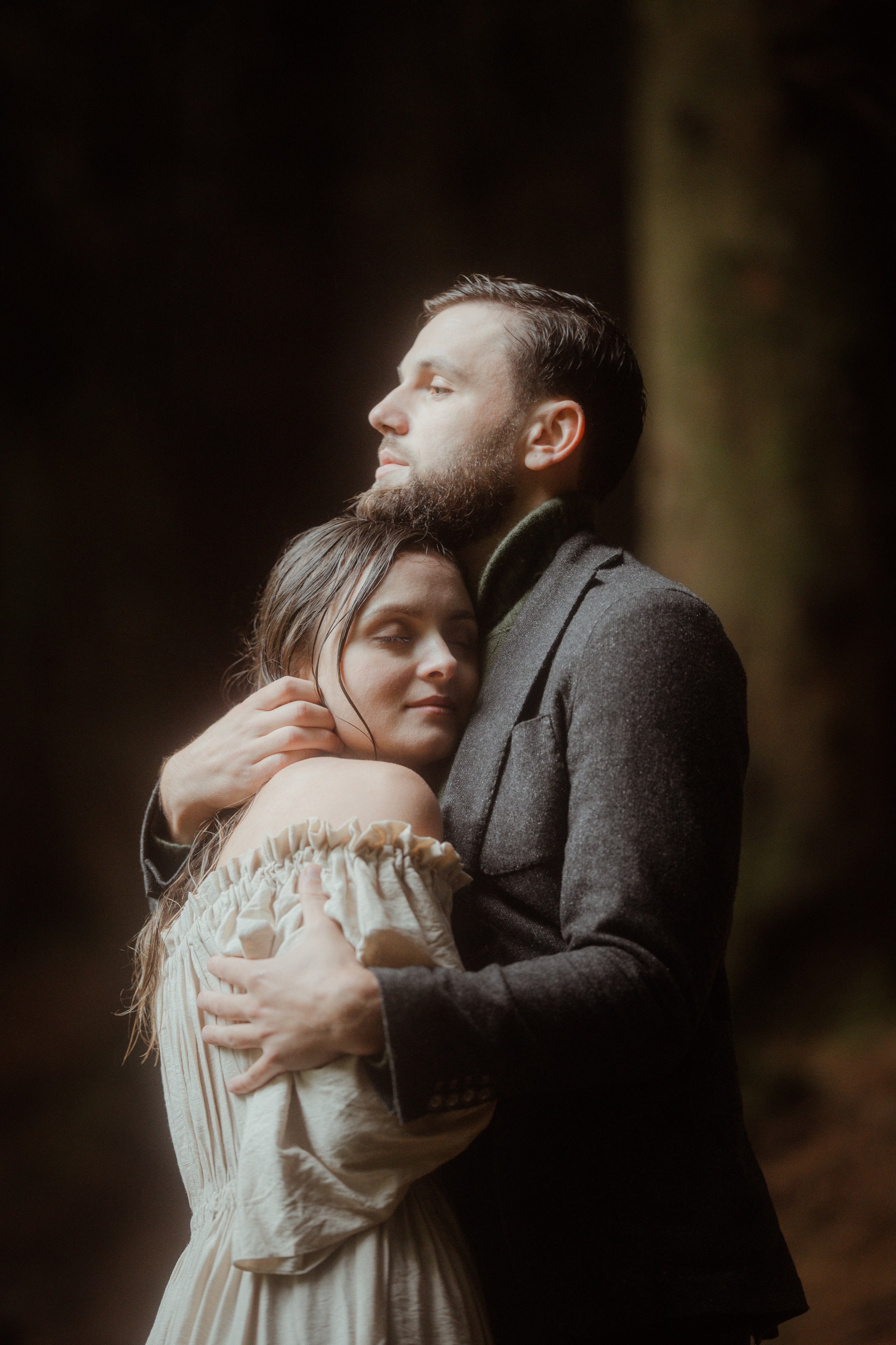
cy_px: 672
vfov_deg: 15.2
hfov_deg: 10.2
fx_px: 5040
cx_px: 448
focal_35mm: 135
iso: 2000
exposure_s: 1/125
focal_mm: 135
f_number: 1.8
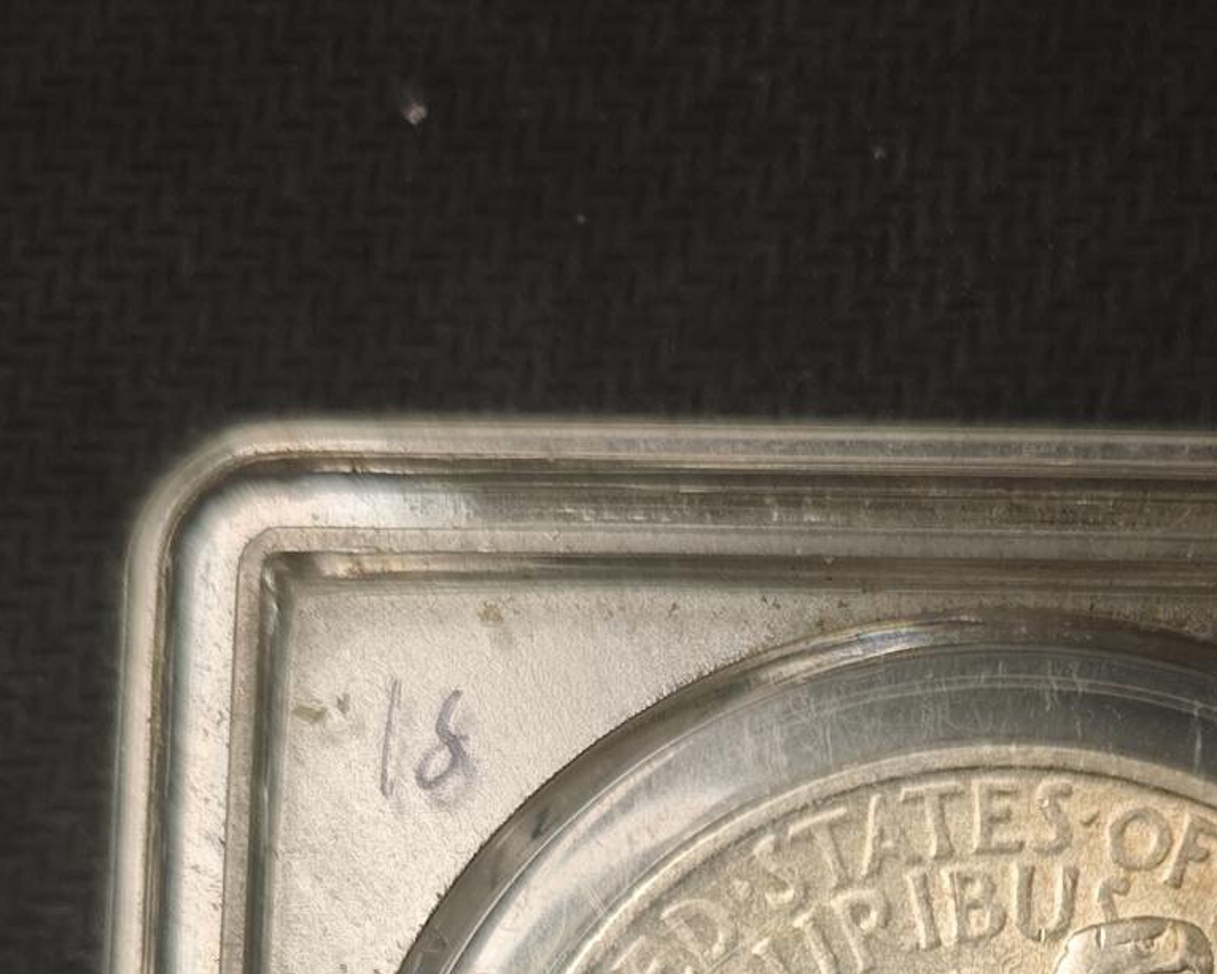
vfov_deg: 16.6
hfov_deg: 22.2
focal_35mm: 85
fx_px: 3062
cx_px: 964
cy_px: 1429
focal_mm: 6.55
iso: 50
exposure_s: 1/100
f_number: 1.6
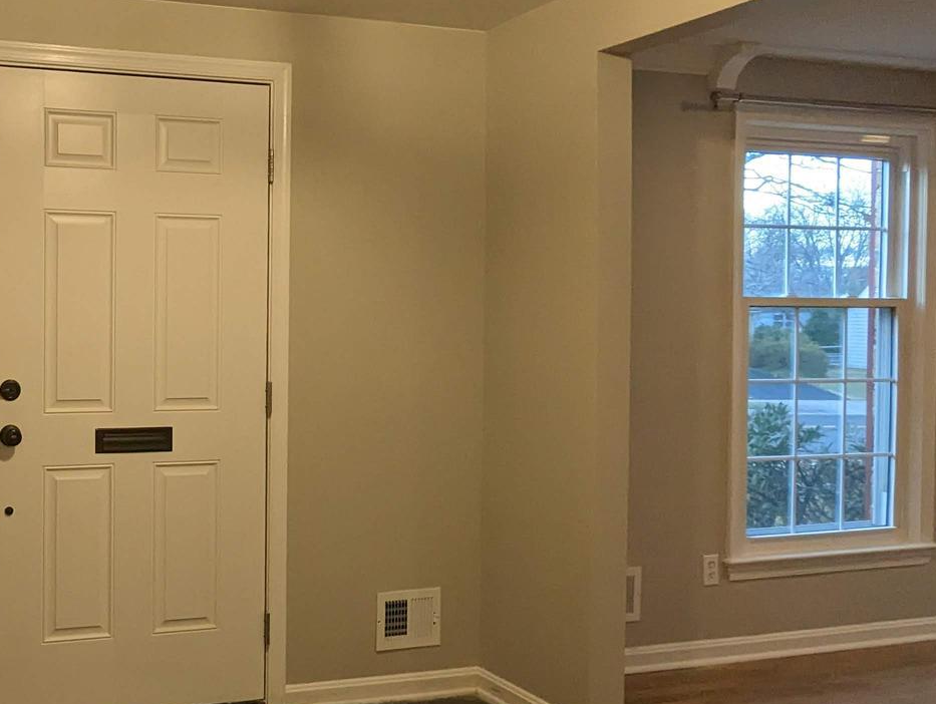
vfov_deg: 40.8
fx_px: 947
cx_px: 124
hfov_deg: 48.1
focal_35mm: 35
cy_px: 349
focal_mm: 2.35
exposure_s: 1/120
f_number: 2.2
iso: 624
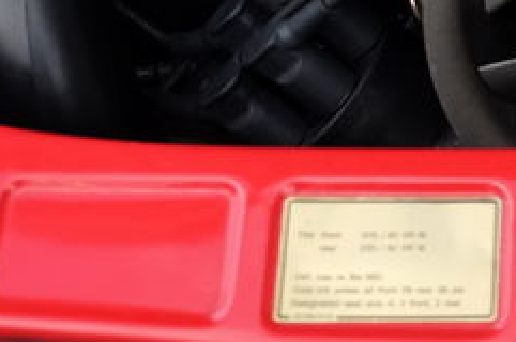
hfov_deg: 12.8
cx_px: 764
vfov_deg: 8.5
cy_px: -357
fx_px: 2190
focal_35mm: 153
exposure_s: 1/80
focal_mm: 24.3
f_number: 3.2
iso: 200
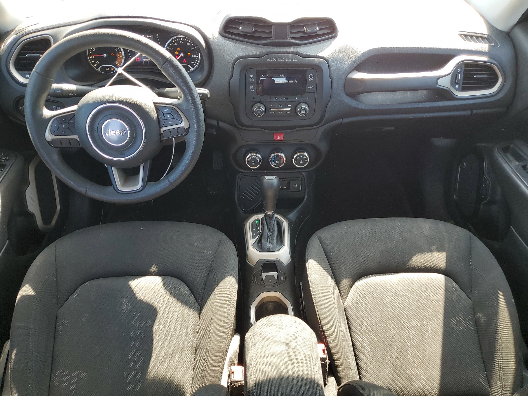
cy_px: 198
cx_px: 264
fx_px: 397
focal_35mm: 26
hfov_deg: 67.3
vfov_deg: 53.1
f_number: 1.5
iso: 53
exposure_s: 1/120
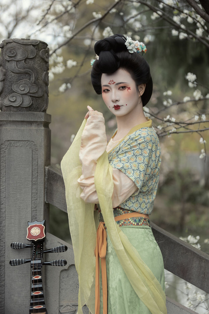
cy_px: 157
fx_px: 610
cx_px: 104
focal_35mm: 70
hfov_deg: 19.5
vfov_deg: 28.8
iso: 100
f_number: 2.8
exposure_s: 1/500
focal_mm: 70
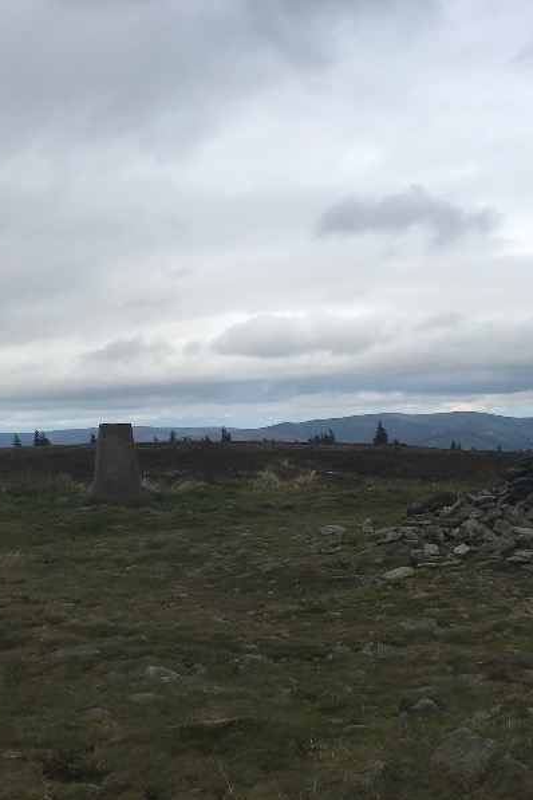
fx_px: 866
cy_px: 401
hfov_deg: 33.7
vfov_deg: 49.6
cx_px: 386
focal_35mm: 39
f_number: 1.8
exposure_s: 1/2336
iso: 20
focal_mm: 3.99
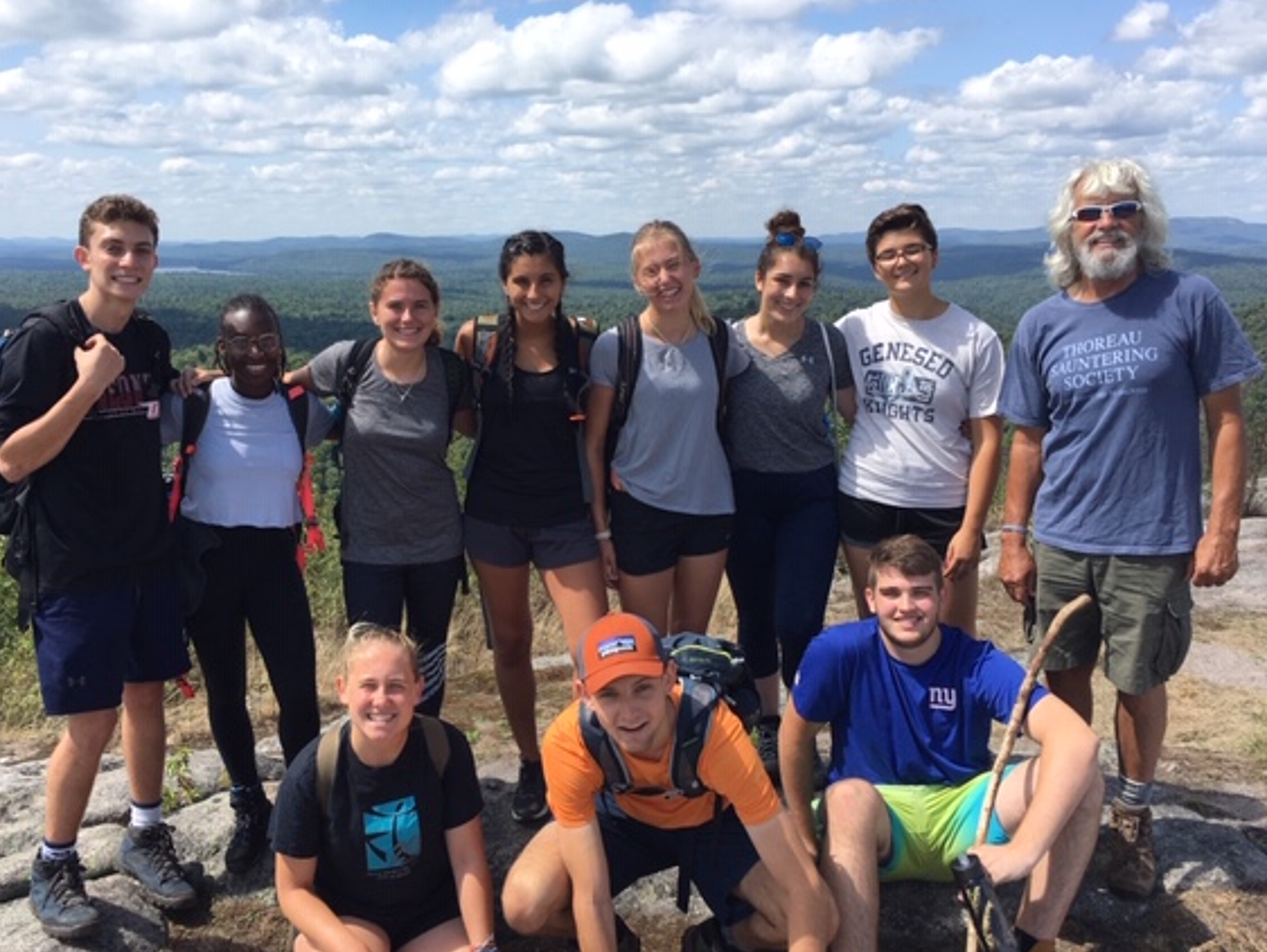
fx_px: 1208
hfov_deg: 55.2
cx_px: 559
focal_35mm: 33
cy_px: 496
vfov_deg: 43.0
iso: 25
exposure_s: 1/1221
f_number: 2.2
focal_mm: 4.15
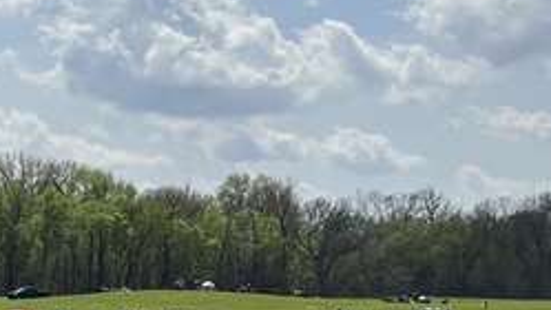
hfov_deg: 19.9
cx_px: -299
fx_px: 1329
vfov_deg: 13.2
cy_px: 275
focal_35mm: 91
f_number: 1.5
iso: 50
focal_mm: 5.7
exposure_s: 1/10309
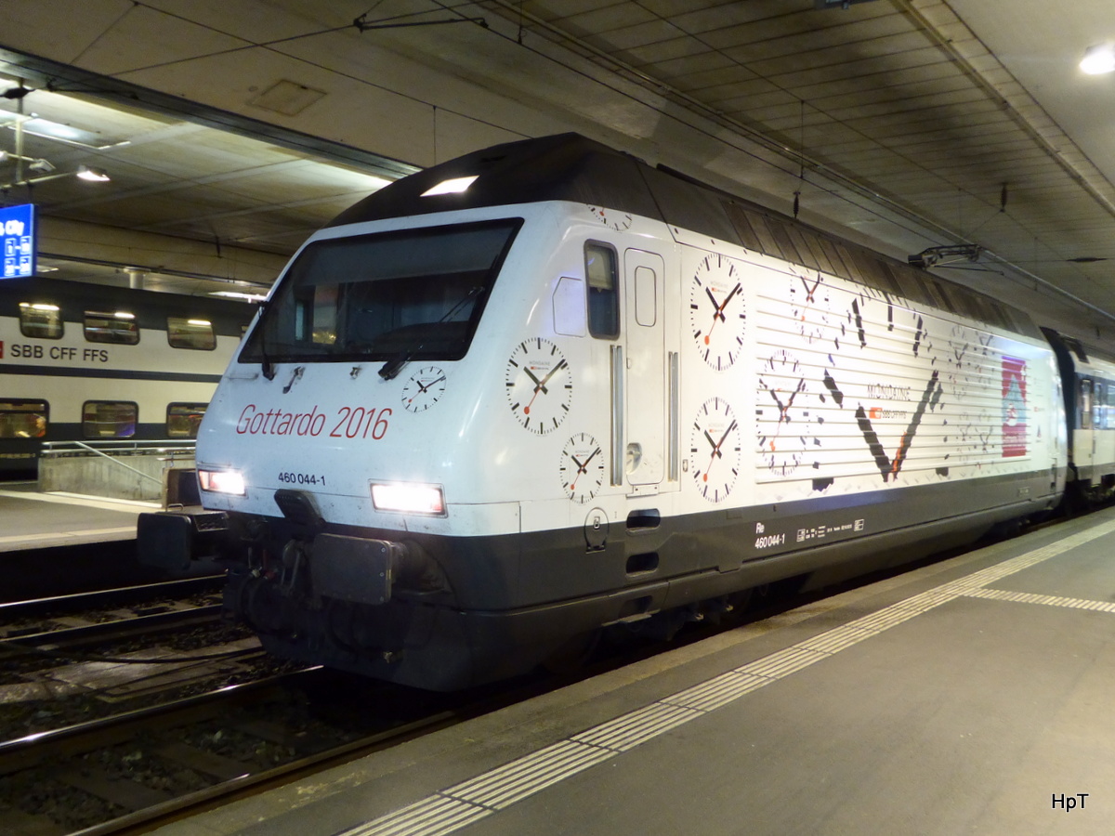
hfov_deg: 56.8
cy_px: 418
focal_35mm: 32
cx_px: 558
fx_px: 1031
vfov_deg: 44.2
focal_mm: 5.4
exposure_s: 1/8
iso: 500
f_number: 3.5
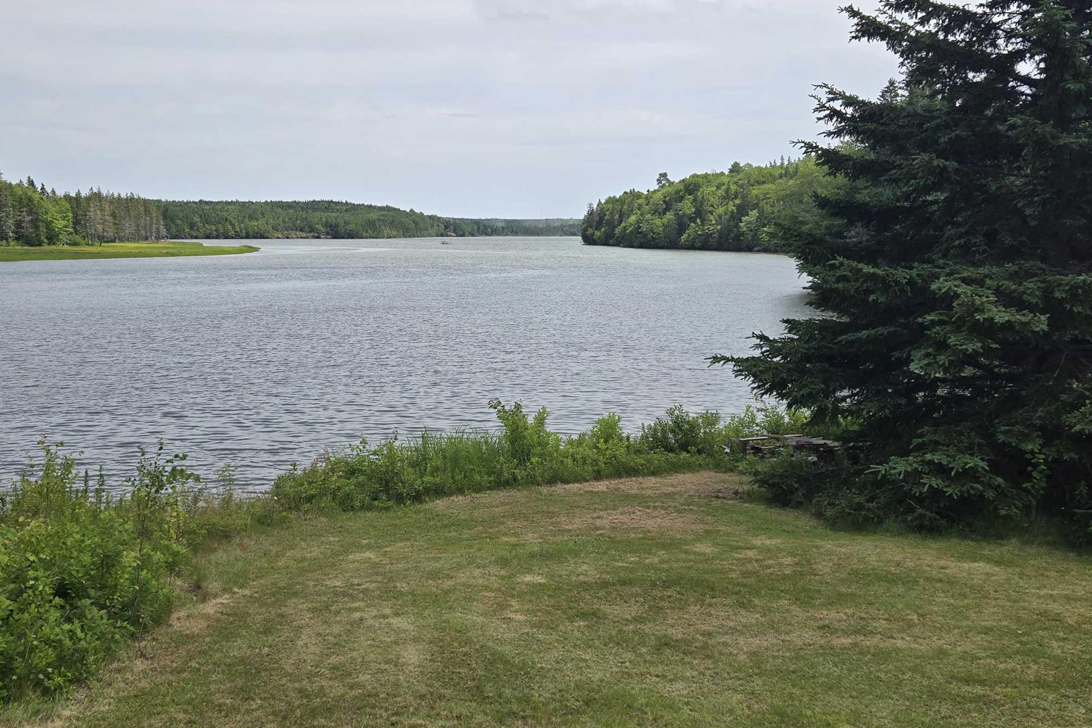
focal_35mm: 37
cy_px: 315
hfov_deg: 51.9
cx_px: 535
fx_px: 1122
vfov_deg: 35.9
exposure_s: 1/1973
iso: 25
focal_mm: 5.4
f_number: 1.8
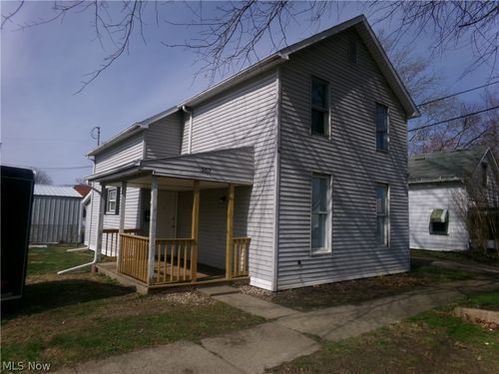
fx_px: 346
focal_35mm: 24
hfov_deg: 71.6
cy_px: 187
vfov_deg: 56.8
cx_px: 250
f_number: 11.07
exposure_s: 1/210
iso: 100
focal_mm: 4.3
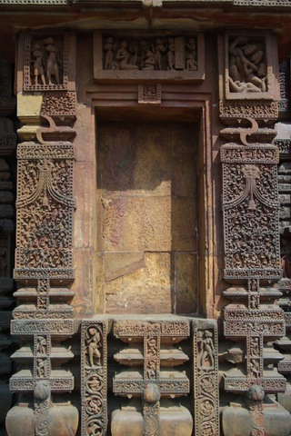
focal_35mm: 42
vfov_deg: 46.4
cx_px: 146
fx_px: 509
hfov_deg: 31.9
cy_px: 218
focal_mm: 28
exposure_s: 1/90
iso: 100
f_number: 5.6
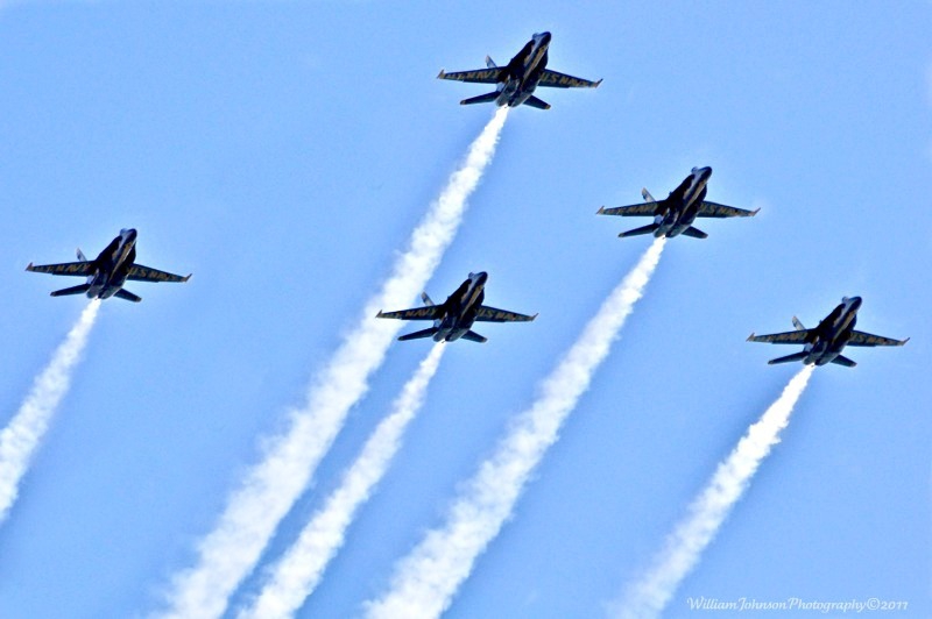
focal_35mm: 450
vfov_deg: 3.0
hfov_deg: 4.6
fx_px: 11640
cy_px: 310
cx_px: 466
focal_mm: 300
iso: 200
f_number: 5.6
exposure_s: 1/4000
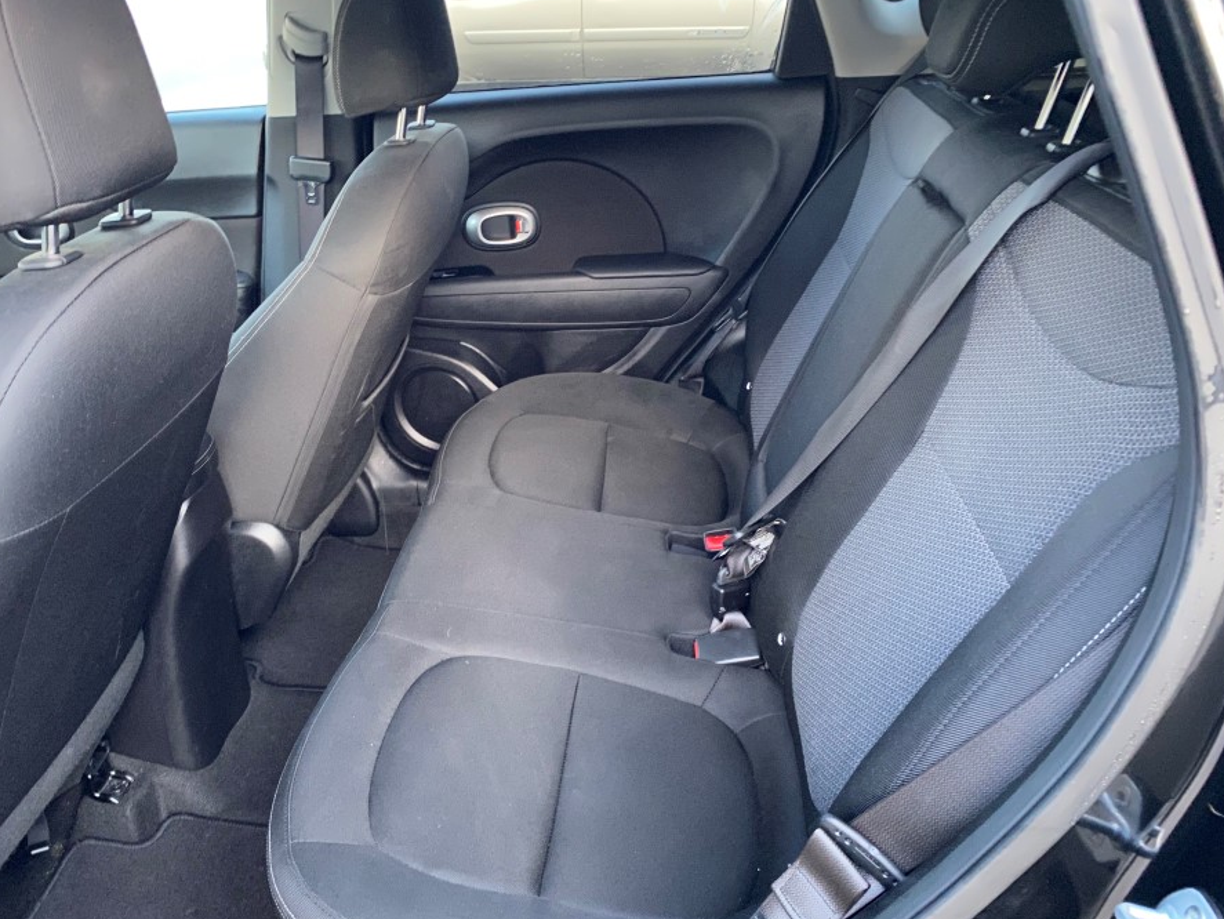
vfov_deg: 46.8
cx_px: 538
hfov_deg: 59.8
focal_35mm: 30
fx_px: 1061
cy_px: 486
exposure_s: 1/60
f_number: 1.8
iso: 250
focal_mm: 4.25
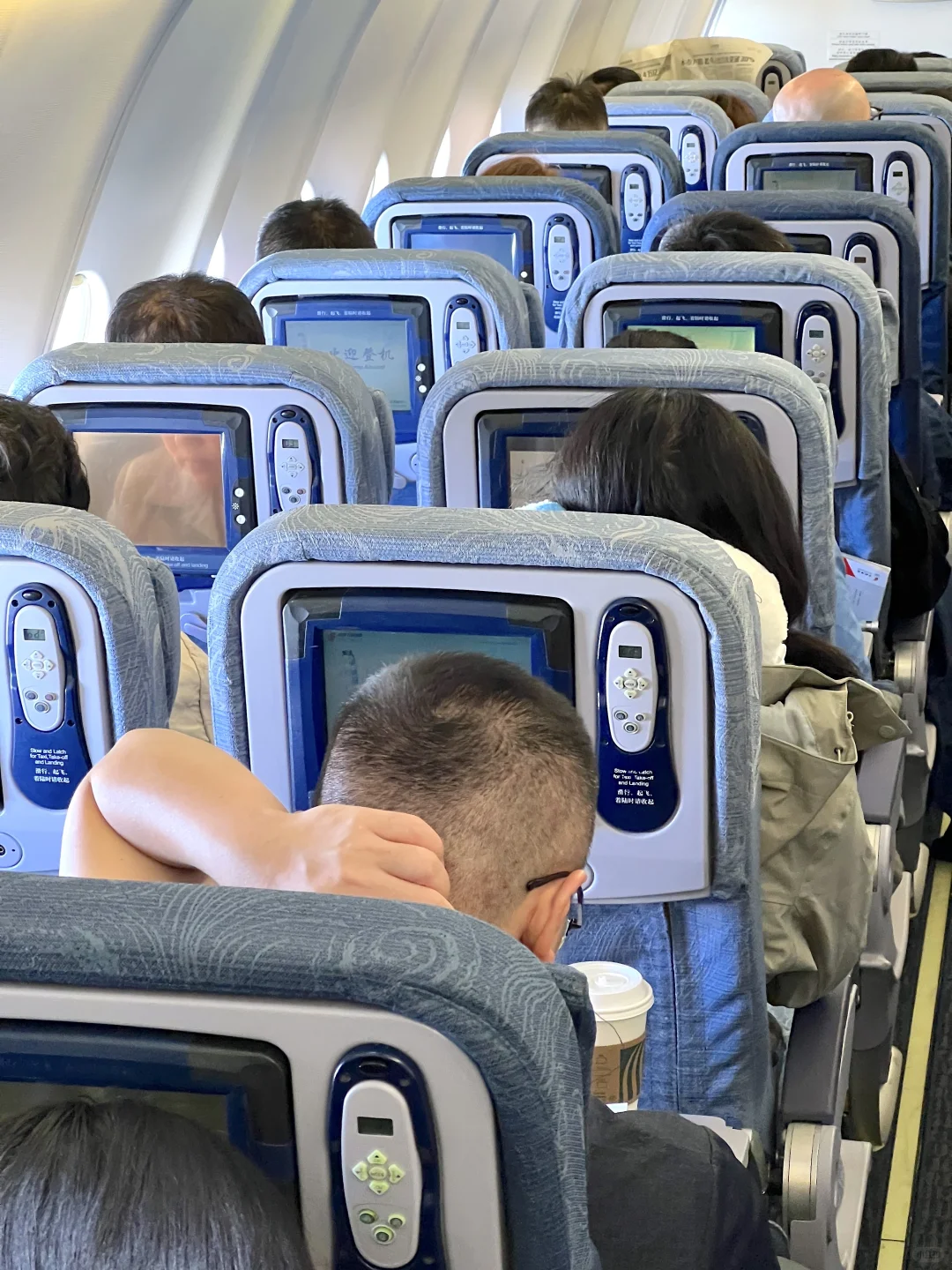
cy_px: 635
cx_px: 476
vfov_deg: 25.3
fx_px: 2824
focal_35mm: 77
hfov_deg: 19.1
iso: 400
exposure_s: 1/57
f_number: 2.8
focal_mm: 9
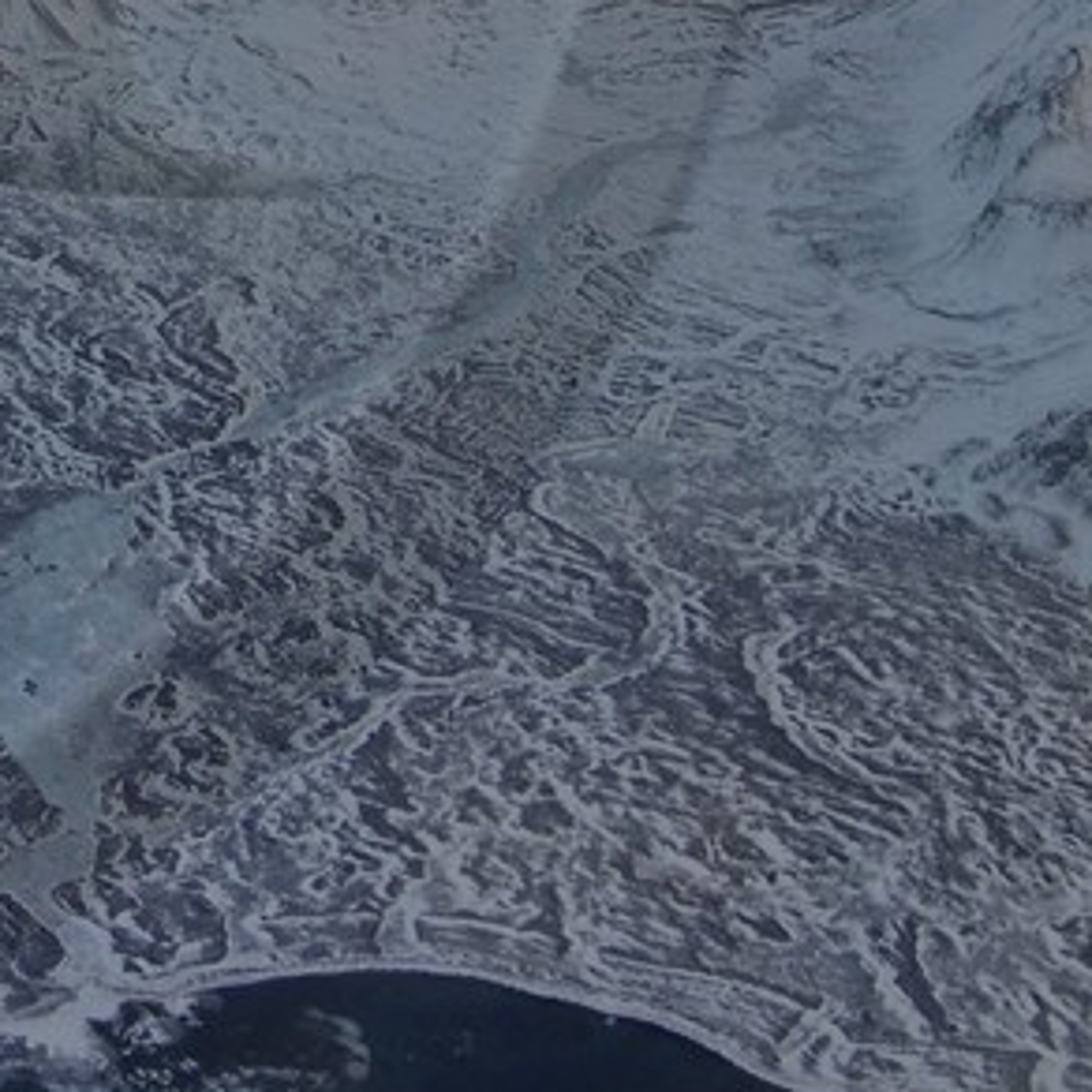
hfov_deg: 12.1
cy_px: -411
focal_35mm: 135
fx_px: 4818
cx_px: -759
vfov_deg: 12.4
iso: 200
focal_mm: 29
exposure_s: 1/200
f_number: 6.3
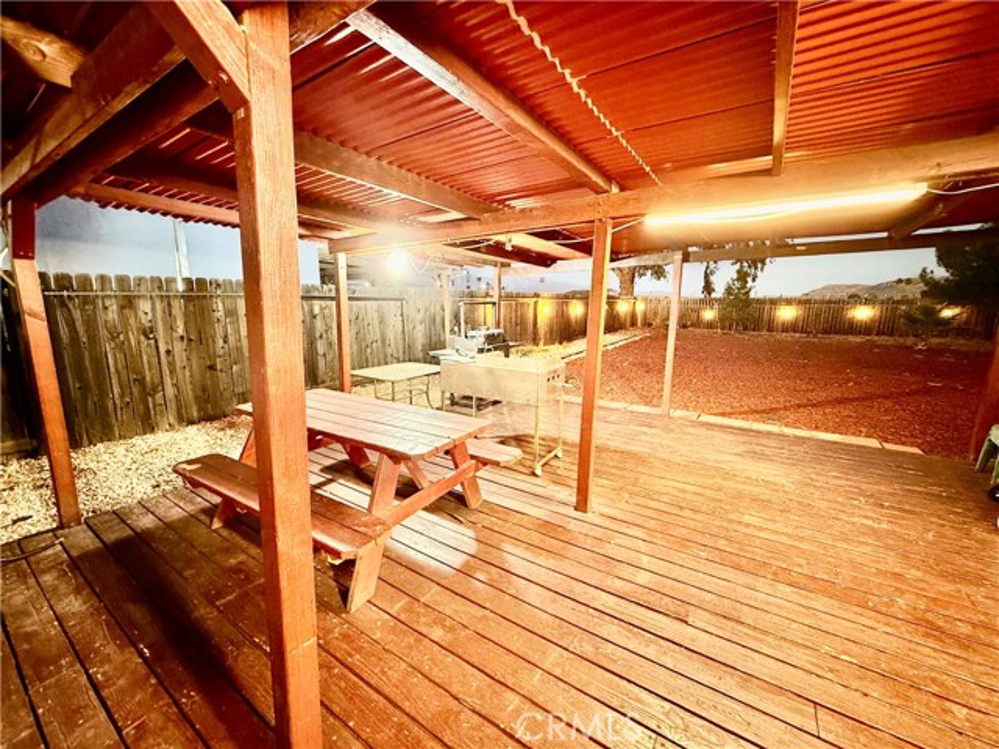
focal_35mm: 14
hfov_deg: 102.1
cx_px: 500
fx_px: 404
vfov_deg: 85.7
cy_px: 374
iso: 800
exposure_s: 1/60
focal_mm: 2.22
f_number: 2.2
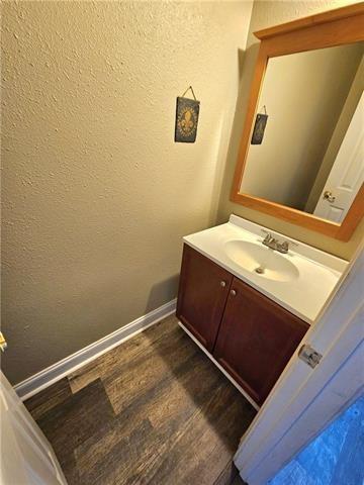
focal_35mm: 13
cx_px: 182
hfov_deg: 89.9
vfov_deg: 106.2
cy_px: 242
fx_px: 182
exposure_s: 1/30
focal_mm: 2.2
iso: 320
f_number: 2.2
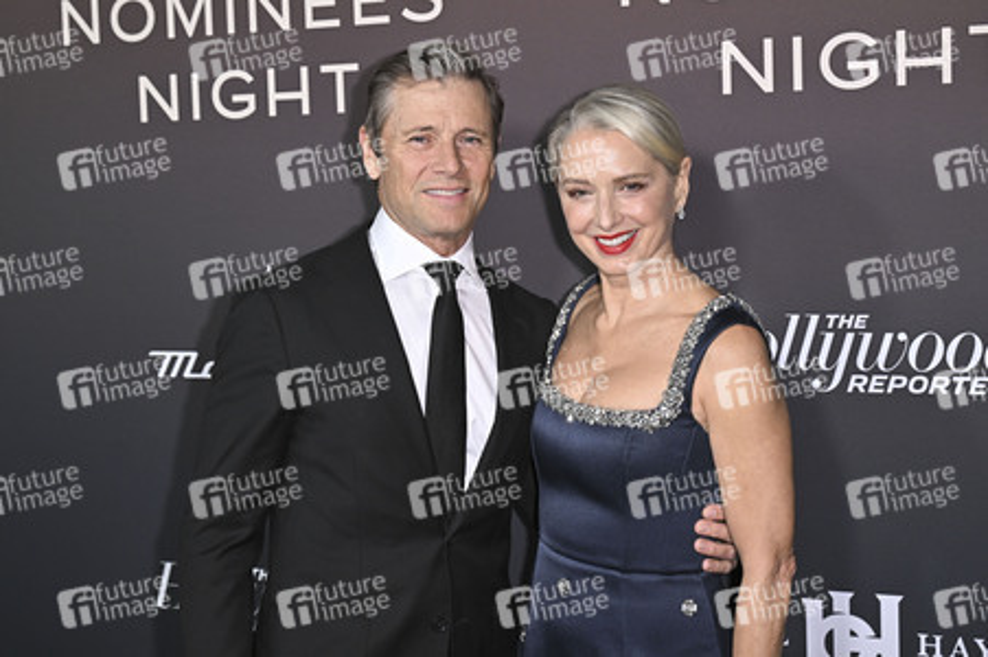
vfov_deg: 23.3
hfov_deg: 34.5
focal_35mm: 58
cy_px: 328
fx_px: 1591
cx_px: 494
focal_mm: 58
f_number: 5.6
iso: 2000
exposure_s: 1/320
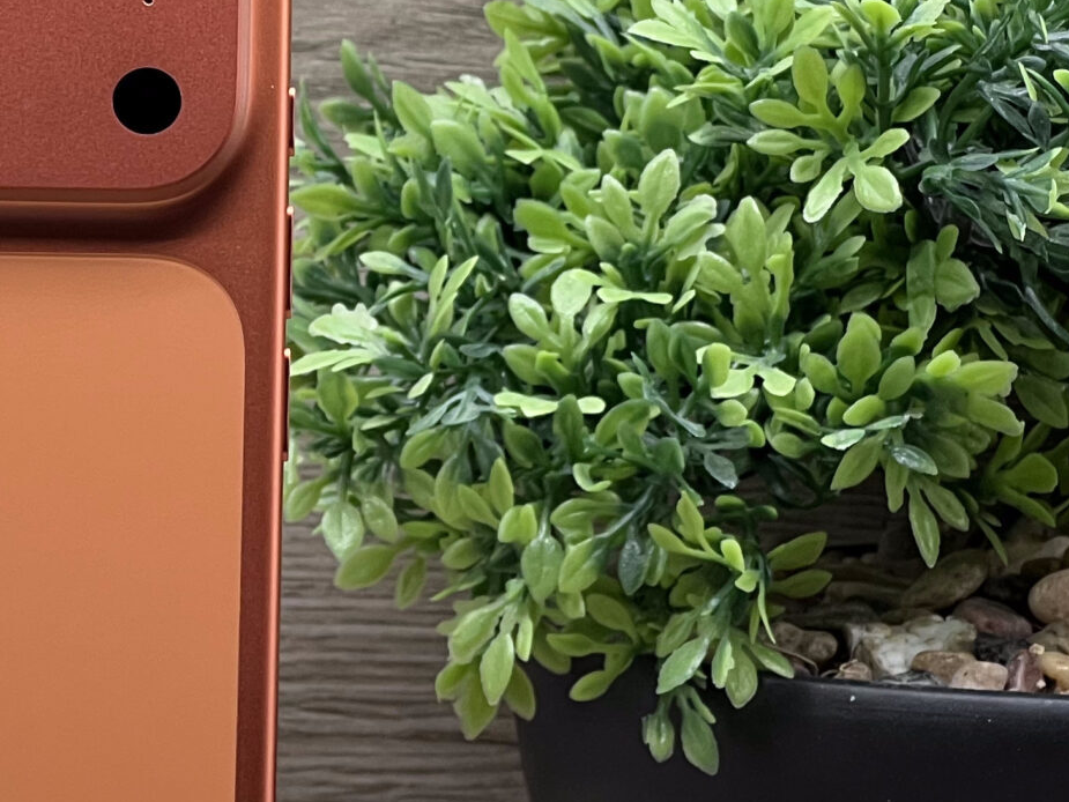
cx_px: -277
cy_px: 550
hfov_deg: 9.2
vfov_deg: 7.0
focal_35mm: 213
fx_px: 6579
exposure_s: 1/100
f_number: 2.8
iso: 80
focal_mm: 9
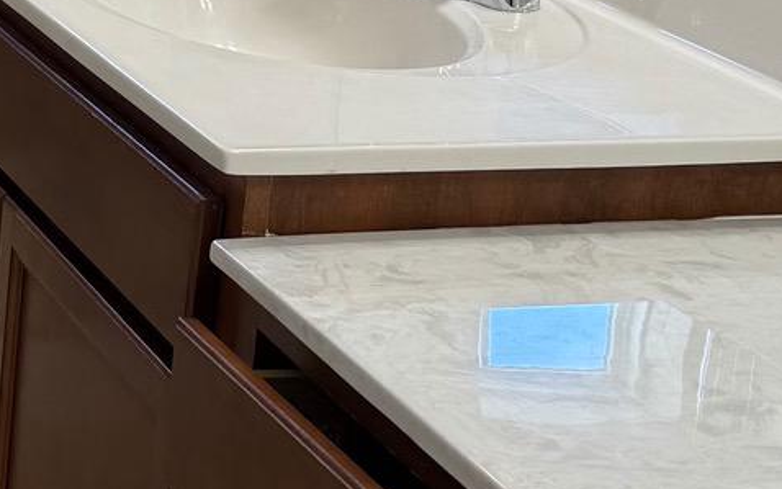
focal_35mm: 109
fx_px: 2324
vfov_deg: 11.9
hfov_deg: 17.9
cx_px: -219
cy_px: 2
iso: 100
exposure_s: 1/139
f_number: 1.78
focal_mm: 6.76
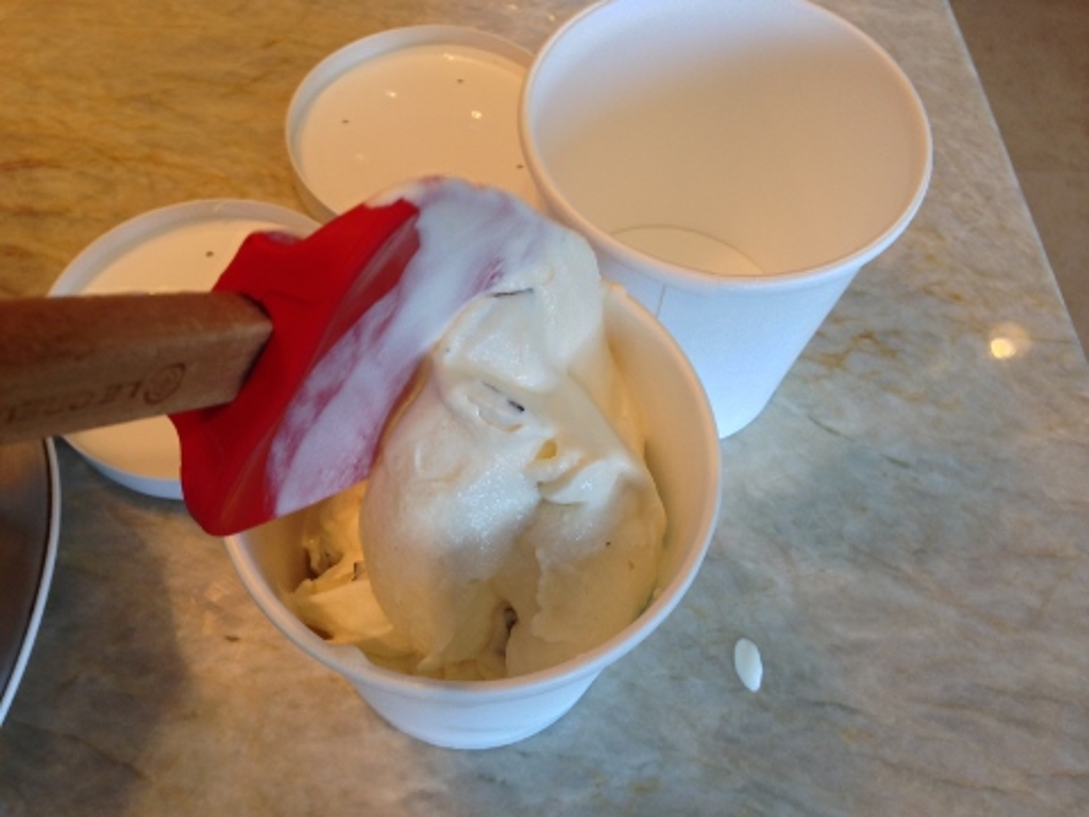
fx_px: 1038
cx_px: 544
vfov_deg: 42.9
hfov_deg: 55.4
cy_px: 408
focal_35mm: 33
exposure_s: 1/30
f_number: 2.4
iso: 50
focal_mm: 4.12
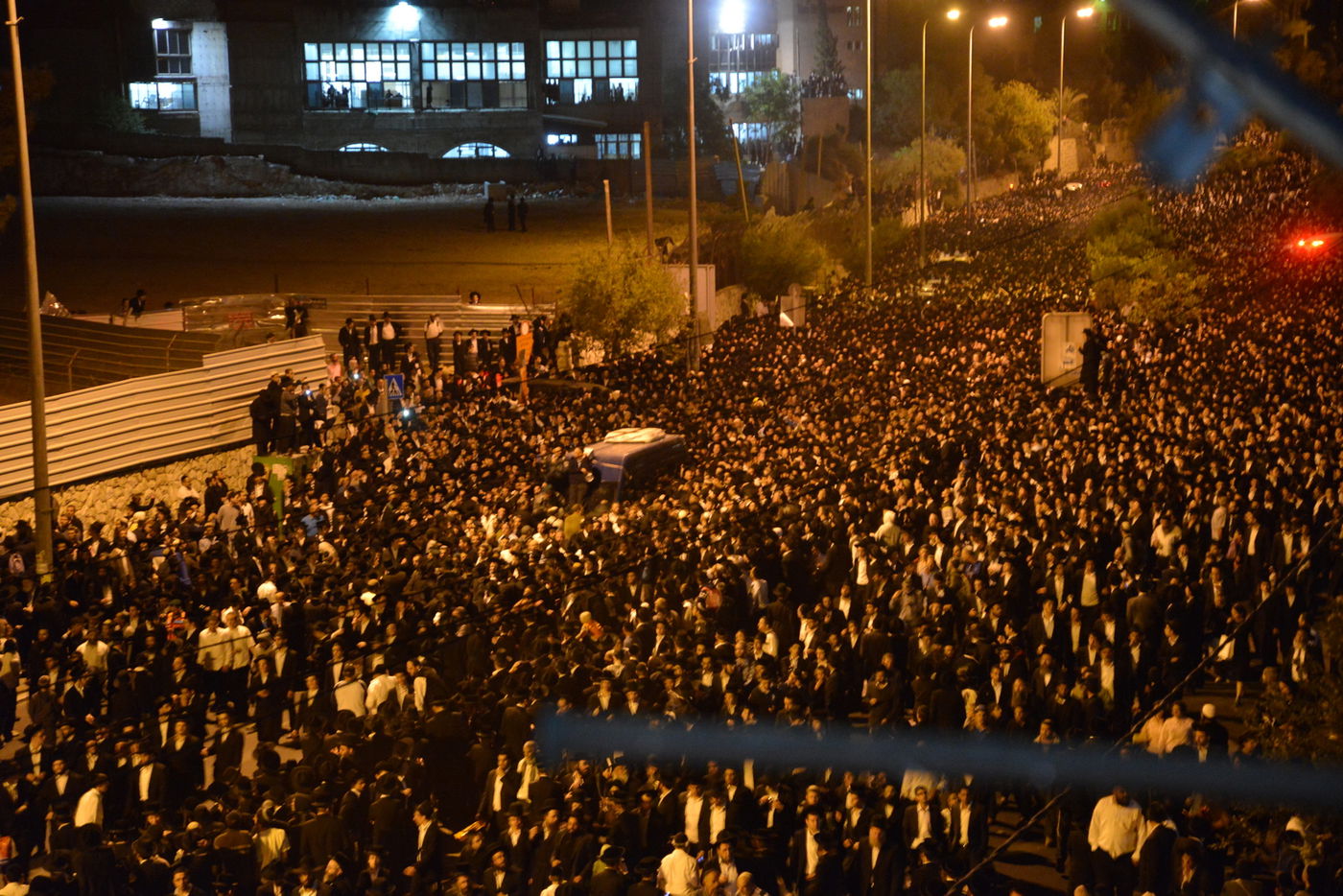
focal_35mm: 85
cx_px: 672
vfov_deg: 16.1
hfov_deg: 23.9
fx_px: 3171
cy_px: 448
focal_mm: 85
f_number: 4.5
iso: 5000
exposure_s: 1/15
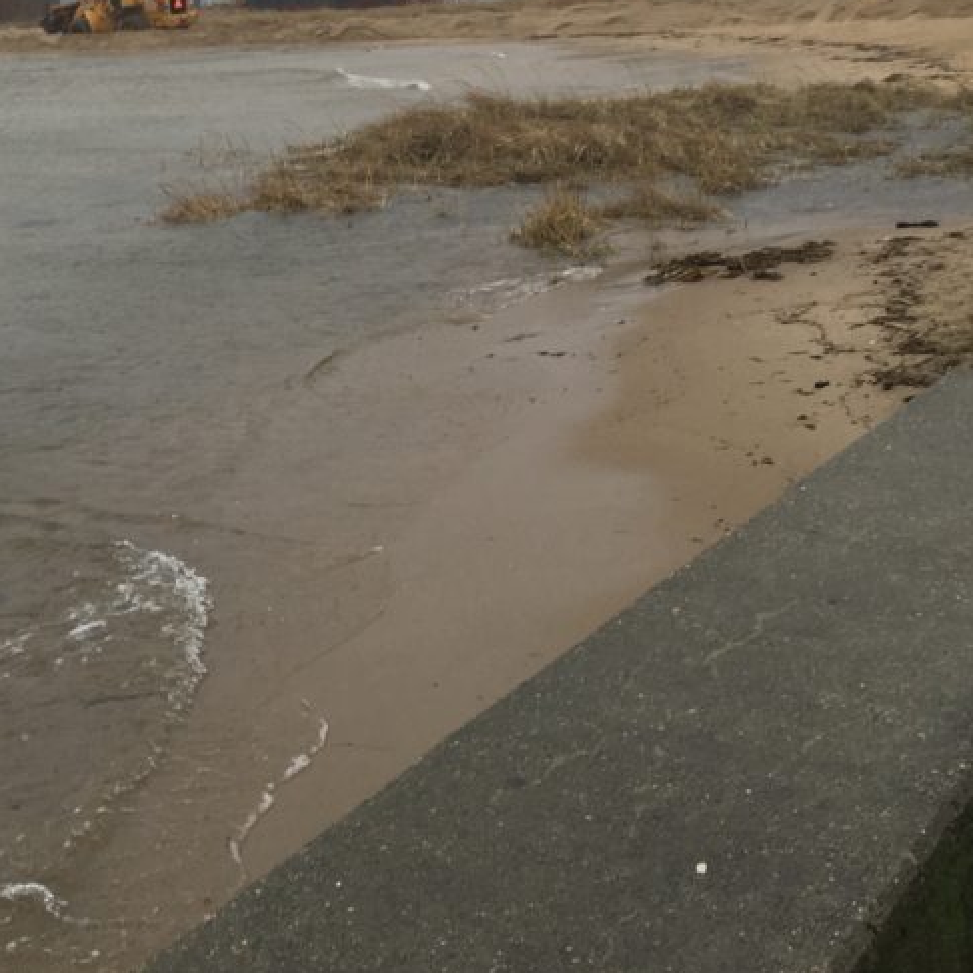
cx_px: 364
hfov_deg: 31.5
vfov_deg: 29.6
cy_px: 4
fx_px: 1717
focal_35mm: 54
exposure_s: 1/169
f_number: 2.2
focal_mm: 4.15
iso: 25
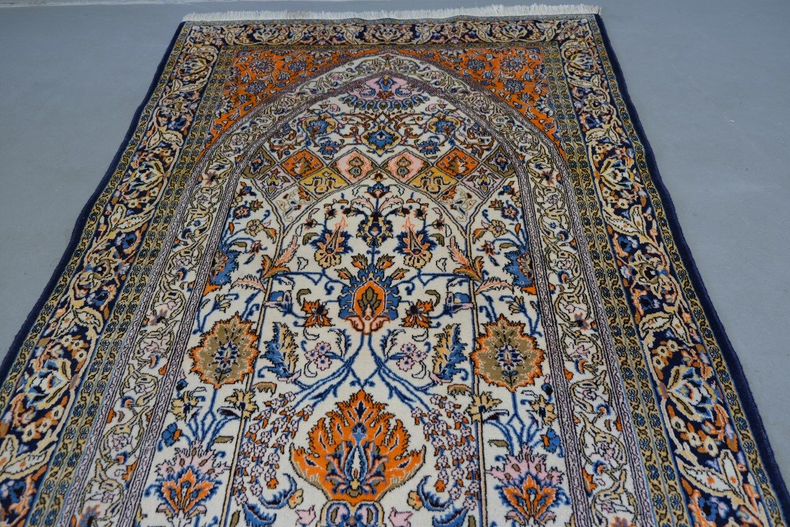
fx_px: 680
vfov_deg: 42.3
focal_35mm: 31
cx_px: 395
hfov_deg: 60.3
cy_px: 264
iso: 320
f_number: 3.2
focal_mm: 20.5
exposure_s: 1/28
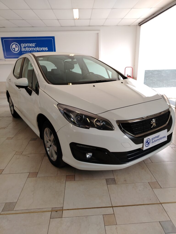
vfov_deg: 71.6
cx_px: 88
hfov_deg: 56.8
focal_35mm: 24
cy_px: 117
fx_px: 163
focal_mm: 5.25
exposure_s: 1/50
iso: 259
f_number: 1.75
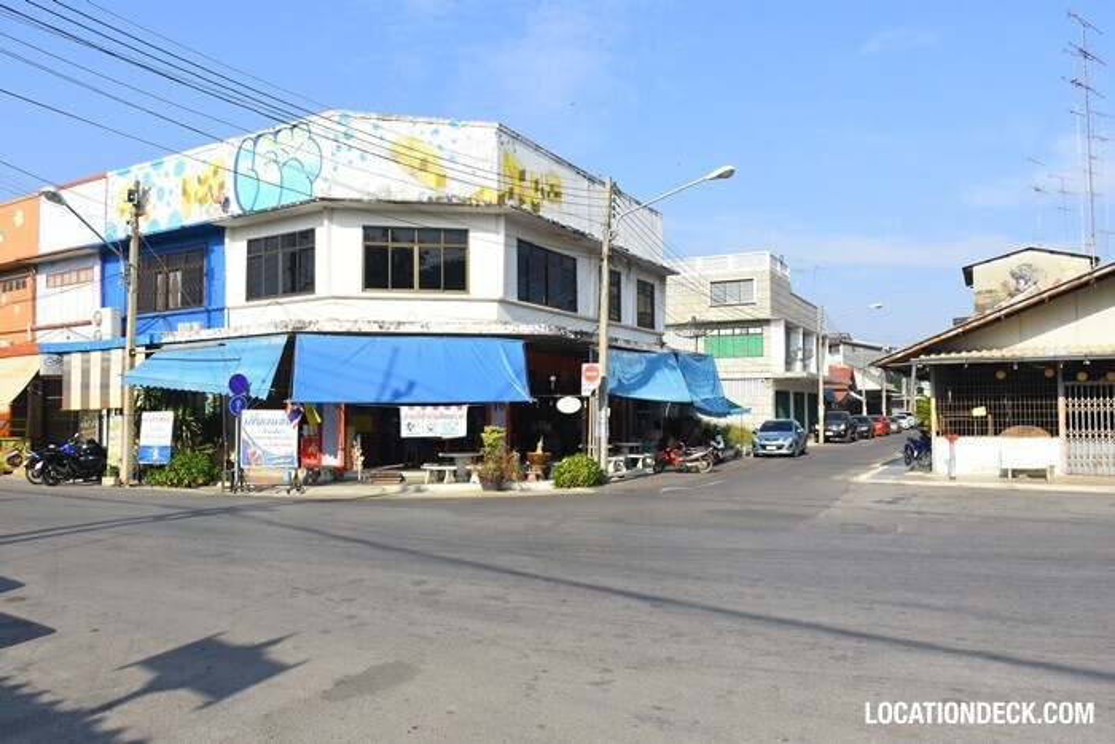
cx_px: 558
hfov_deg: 67.4
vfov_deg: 47.9
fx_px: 836
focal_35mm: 27
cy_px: 372
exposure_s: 1/500
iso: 250
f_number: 8
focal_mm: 18
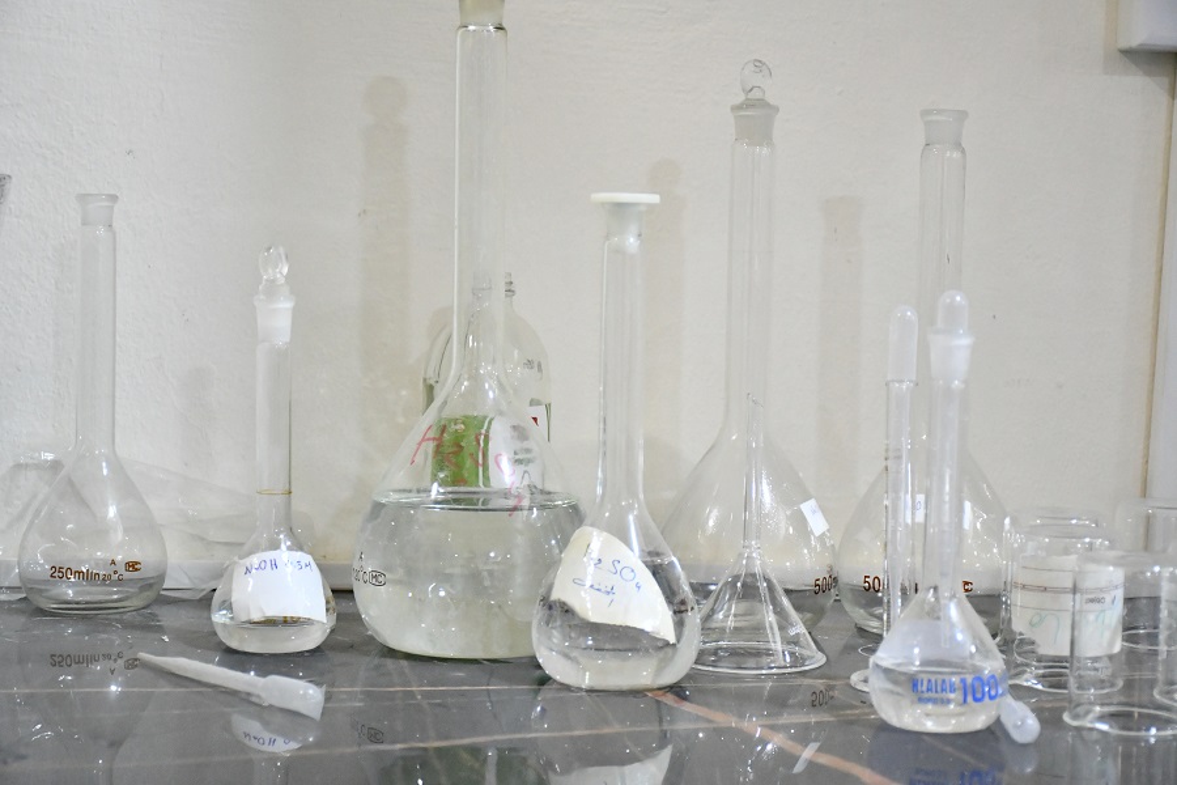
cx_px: 588
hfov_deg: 27.0
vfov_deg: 18.2
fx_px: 2452
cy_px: 392
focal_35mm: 75
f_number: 4.8
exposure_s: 1/125
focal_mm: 50
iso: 3200
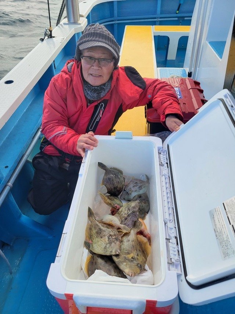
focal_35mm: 26
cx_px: 118
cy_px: 157
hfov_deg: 53.0
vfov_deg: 67.3
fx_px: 235
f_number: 1.8
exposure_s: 1/336
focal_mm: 5.4
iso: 40
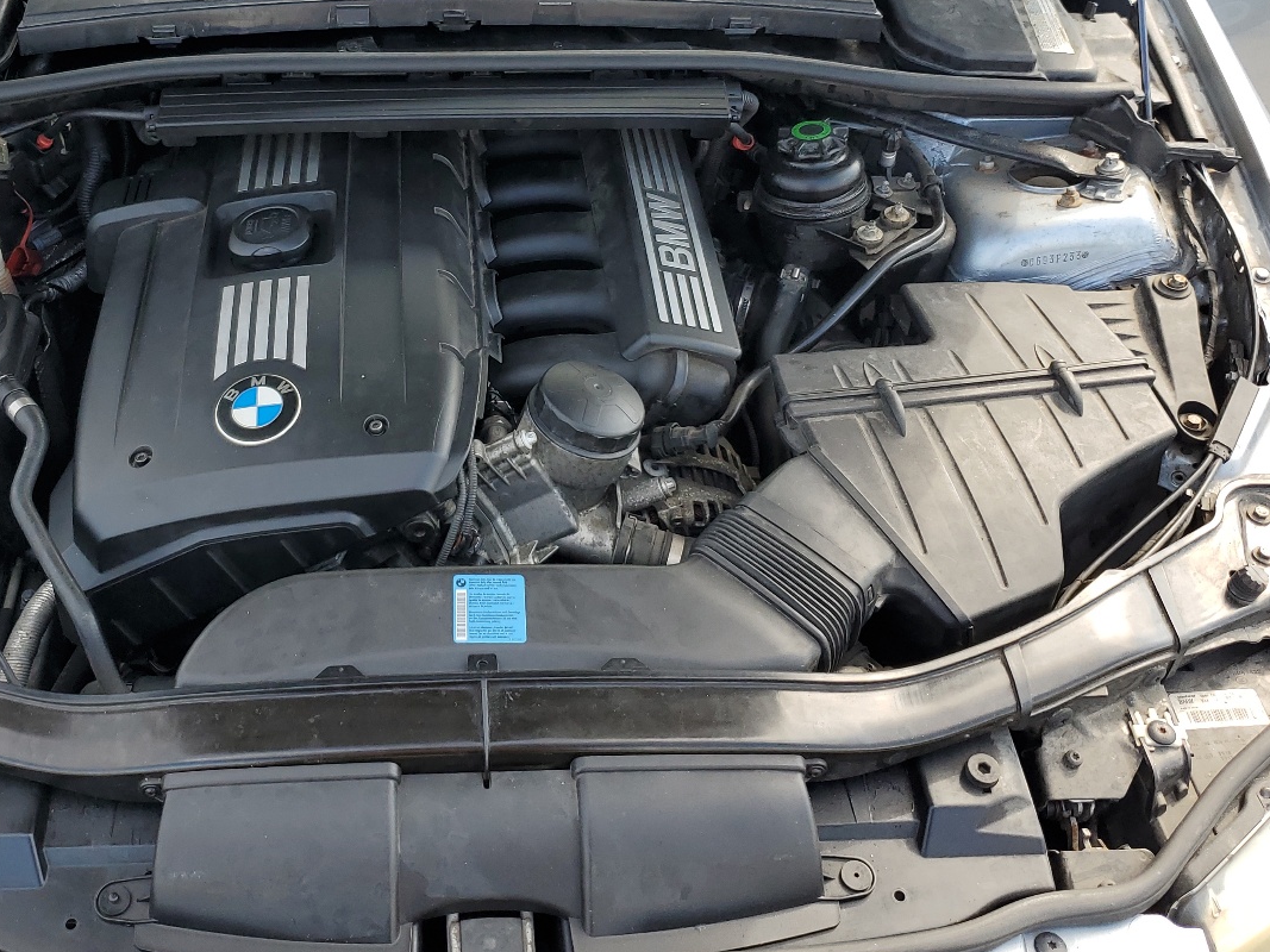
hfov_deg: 47.3
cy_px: 343
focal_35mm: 39
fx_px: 1431
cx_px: 453
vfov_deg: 36.5
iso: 50
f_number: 1.5
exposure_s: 1/476
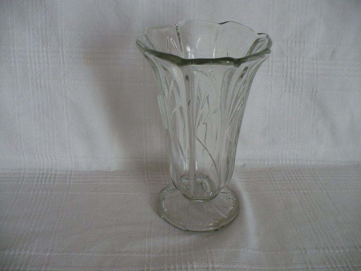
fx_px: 386
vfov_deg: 38.7
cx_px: 180
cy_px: 136
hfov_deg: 50.1
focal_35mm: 37
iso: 100
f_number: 2.8
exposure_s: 1/30
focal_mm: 6.1
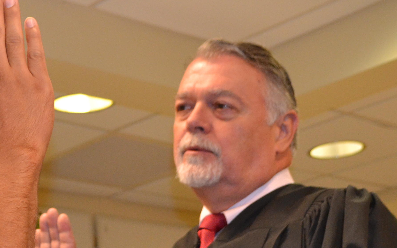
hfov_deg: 20.1
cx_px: 51
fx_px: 1103
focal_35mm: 102
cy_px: 172
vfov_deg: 12.8
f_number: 4.2
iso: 1250
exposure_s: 1/60
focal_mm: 26
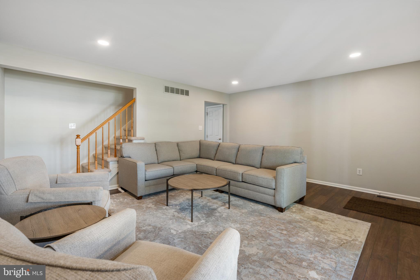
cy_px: 140
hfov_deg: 96.7
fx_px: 187
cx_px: 210
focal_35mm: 16
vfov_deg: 73.7
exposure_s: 1/2.5
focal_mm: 16
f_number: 8
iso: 400
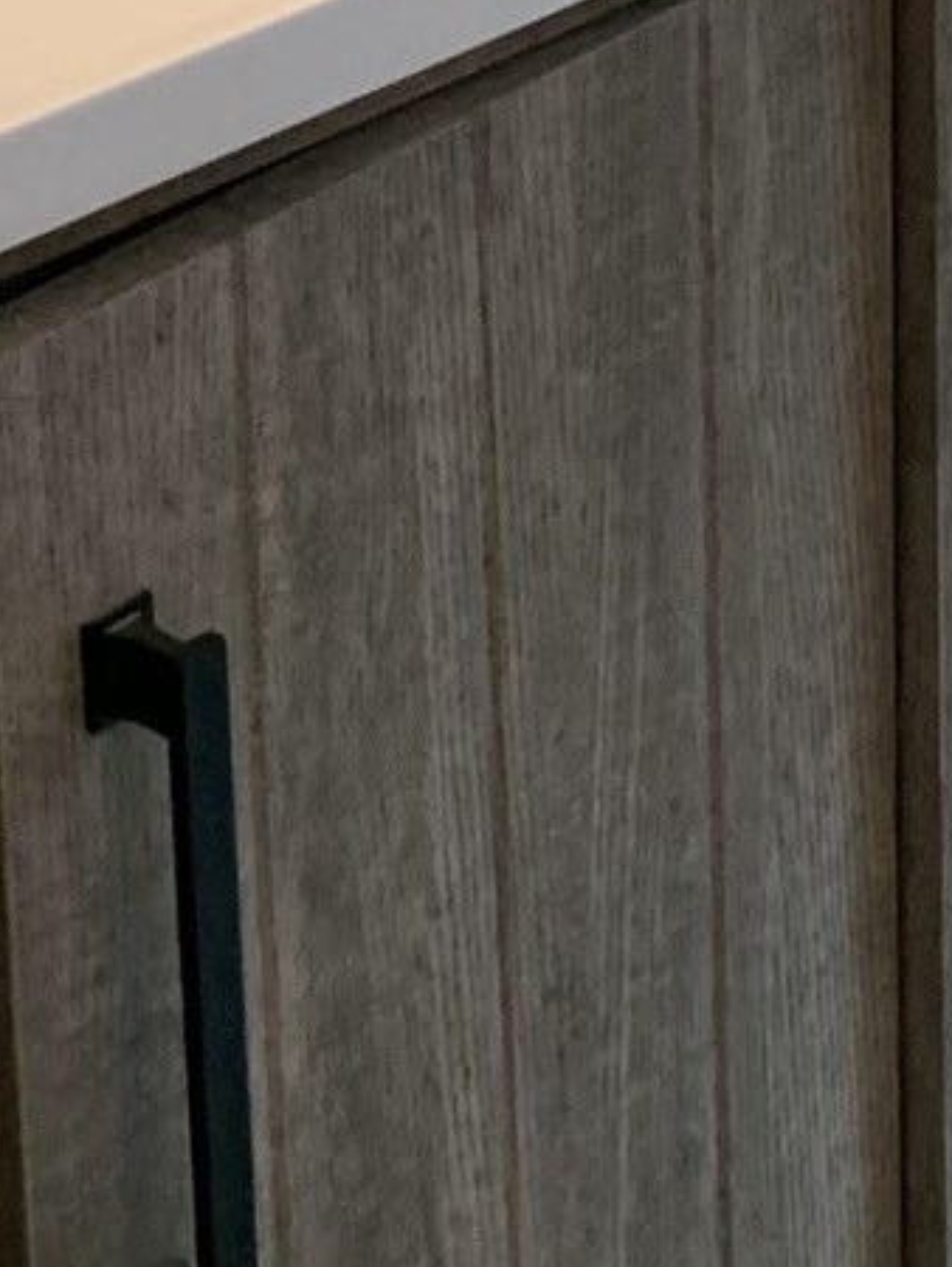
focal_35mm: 133
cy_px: -1118
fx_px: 4872
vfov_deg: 13.2
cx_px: 1397
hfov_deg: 10.8
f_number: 1.8
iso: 125
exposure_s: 1/60
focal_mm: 4.25
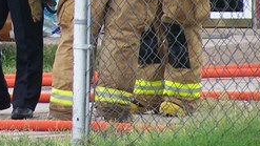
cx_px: -40
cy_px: -83
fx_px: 4061
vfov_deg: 2.1
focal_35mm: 589
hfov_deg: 3.7
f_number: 3.2
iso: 80
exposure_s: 1/250
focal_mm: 34.6
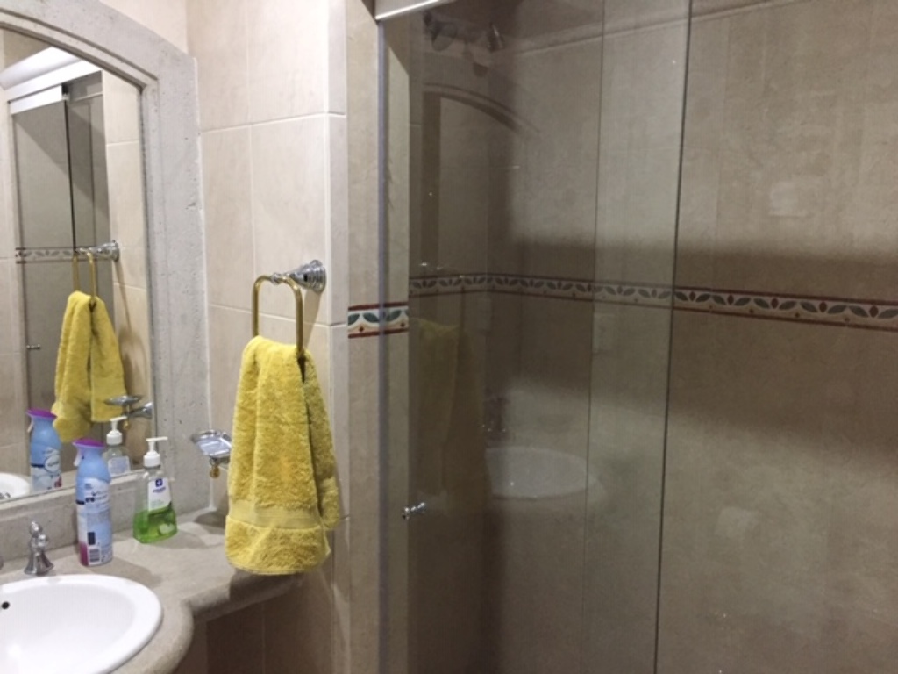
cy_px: 337
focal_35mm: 29
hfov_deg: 61.7
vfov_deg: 48.2
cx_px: 449
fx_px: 752
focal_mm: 4.15
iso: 250
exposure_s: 1/30
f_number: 2.2
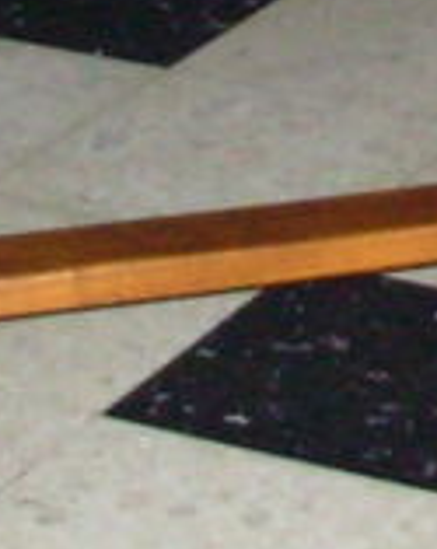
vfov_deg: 8.0
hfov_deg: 6.4
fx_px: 3843
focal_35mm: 237
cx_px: 629
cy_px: -283
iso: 200
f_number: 2.9
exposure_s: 1/128
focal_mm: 6.3
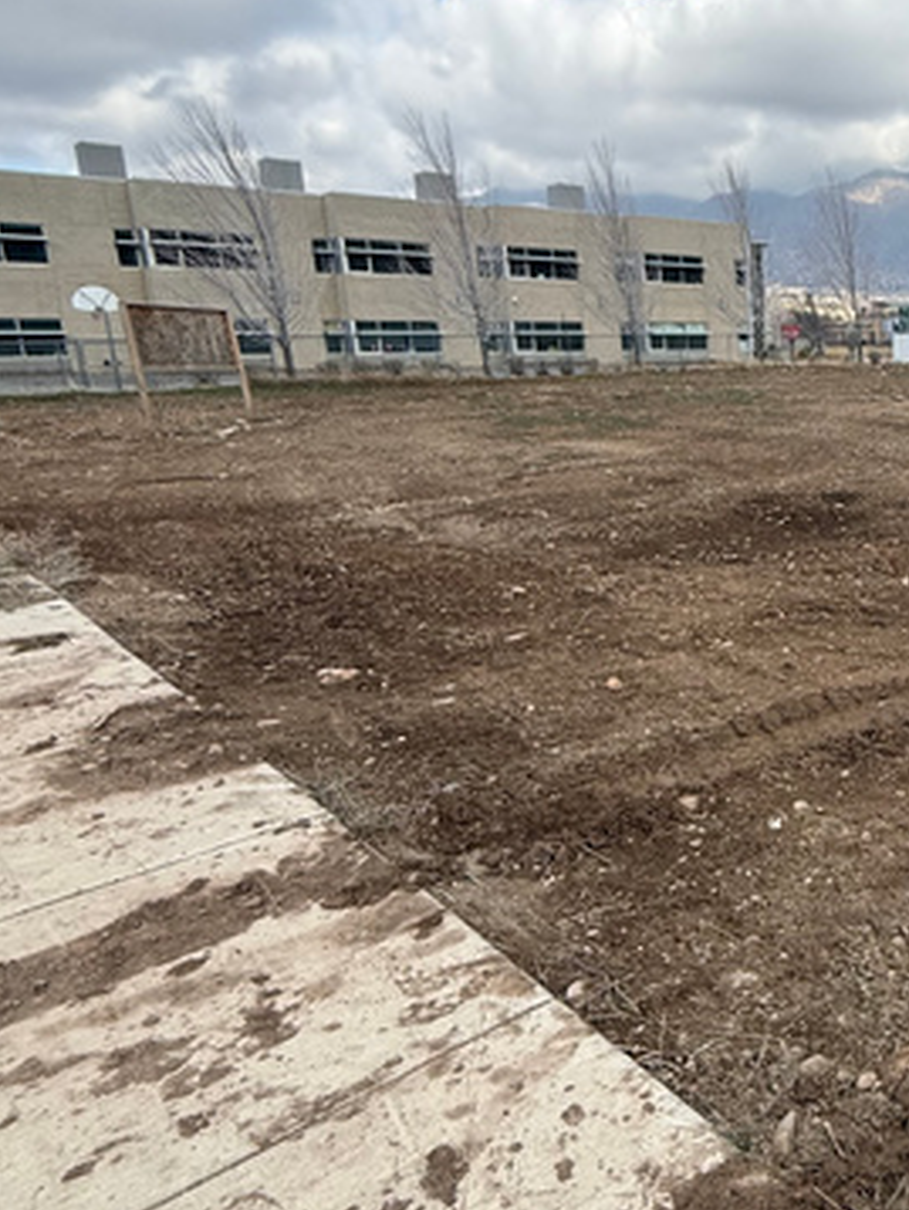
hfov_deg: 40.7
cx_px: 916
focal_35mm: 30
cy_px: 605
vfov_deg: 59.9
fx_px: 1049
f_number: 2.2
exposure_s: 1/942
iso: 50
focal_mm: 2.22
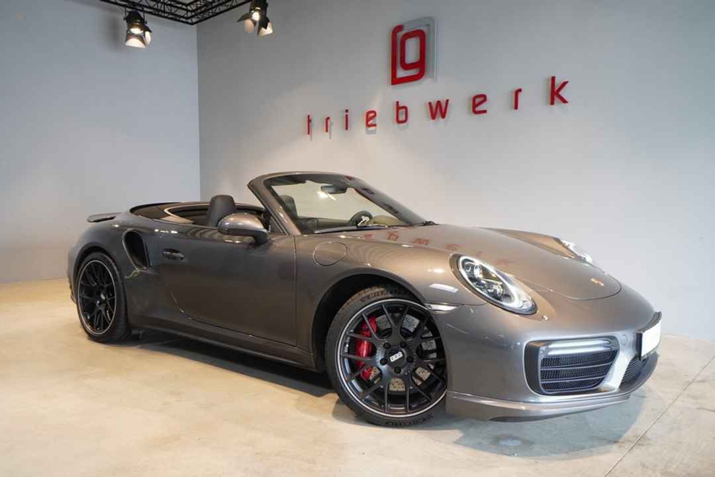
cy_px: 238
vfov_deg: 47.9
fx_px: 536
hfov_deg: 67.4
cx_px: 358
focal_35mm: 27
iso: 2000
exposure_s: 1/50
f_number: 5
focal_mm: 18
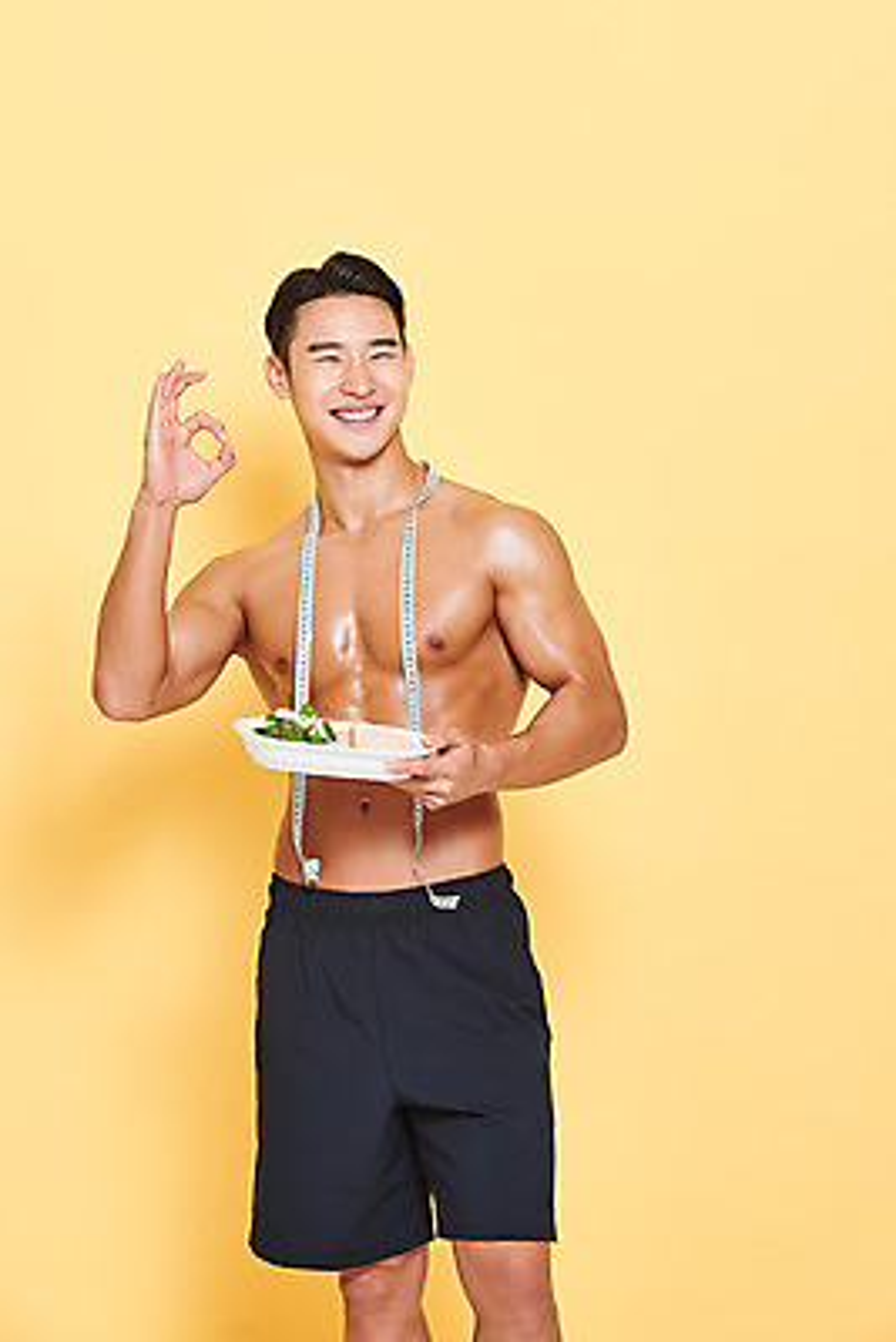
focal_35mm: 135
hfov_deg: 10.2
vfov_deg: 15.2
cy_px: 671
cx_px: 448
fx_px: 5035
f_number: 11
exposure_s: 1/125
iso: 100
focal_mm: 135
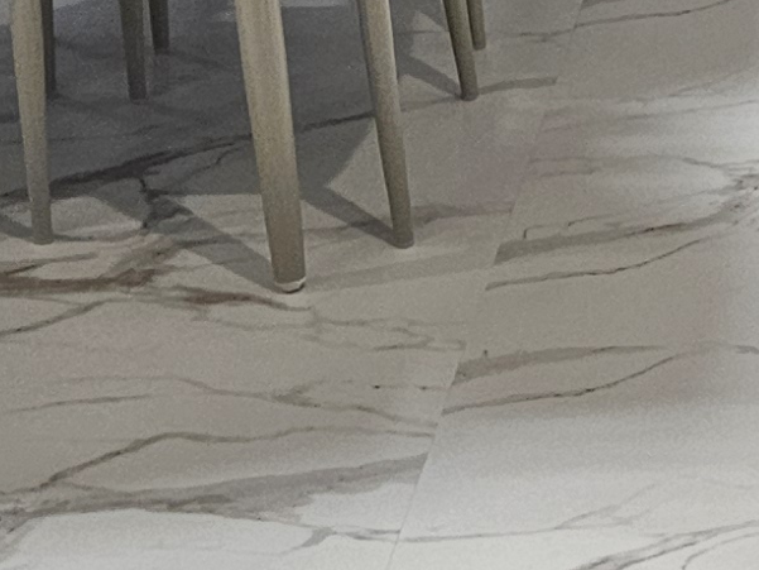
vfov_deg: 9.2
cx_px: 1022
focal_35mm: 153
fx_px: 3355
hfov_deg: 12.5
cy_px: -497
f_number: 1.8
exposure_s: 1/120
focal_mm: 5.4
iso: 200
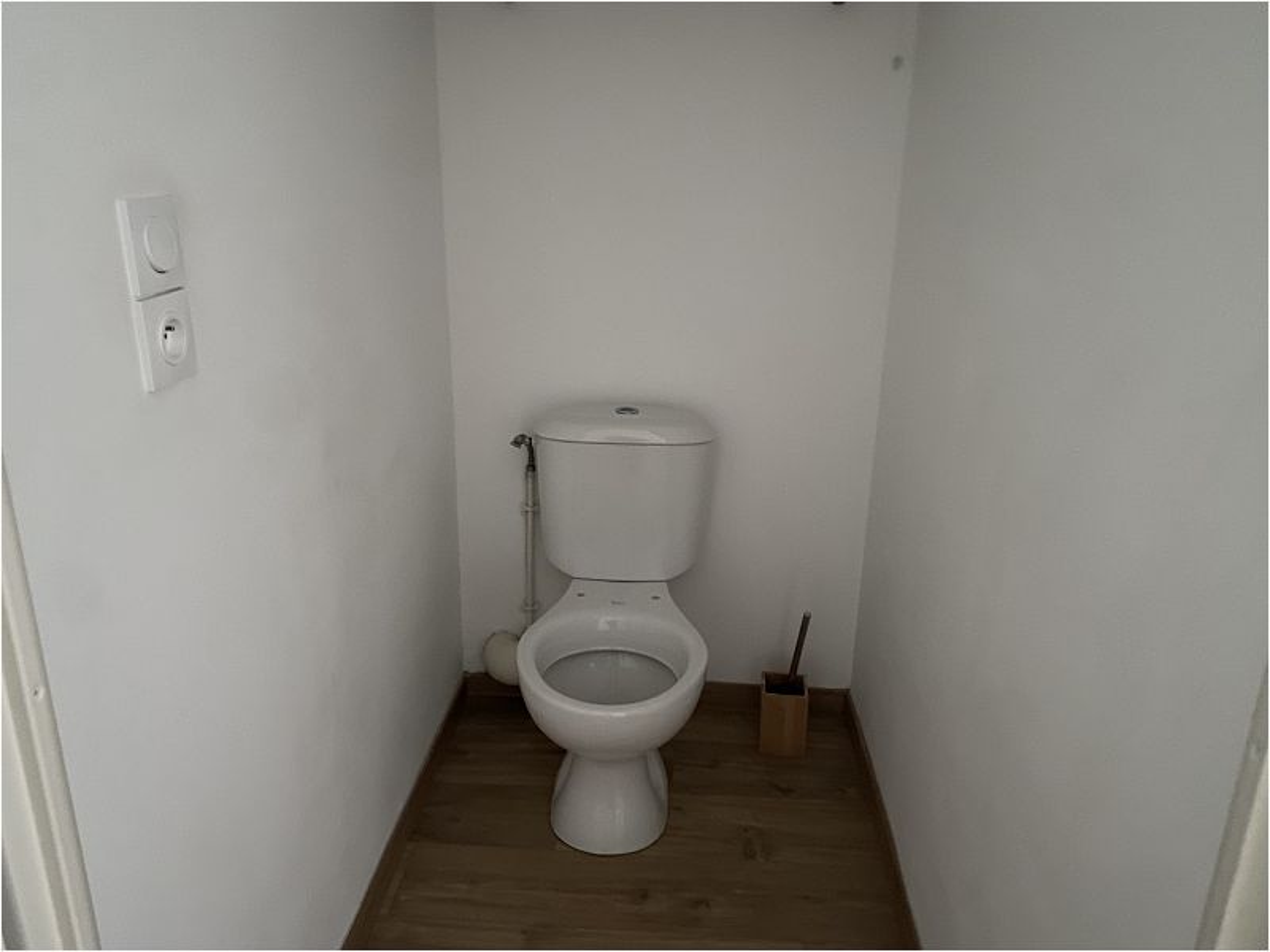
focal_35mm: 26
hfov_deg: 67.3
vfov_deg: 53.1
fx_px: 954
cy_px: 476
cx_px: 635
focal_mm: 4.25
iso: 500
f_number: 1.8
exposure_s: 1/9
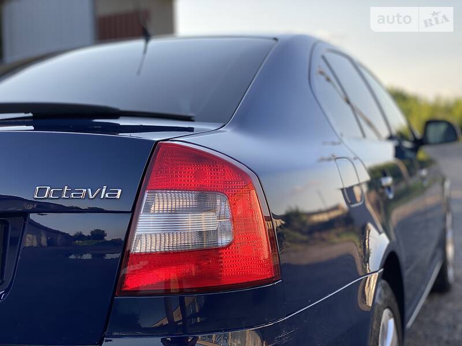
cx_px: 231
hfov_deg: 36.8
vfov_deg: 28.0
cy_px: 173
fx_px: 694
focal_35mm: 52
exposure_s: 1/285
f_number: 2
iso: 20
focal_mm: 6
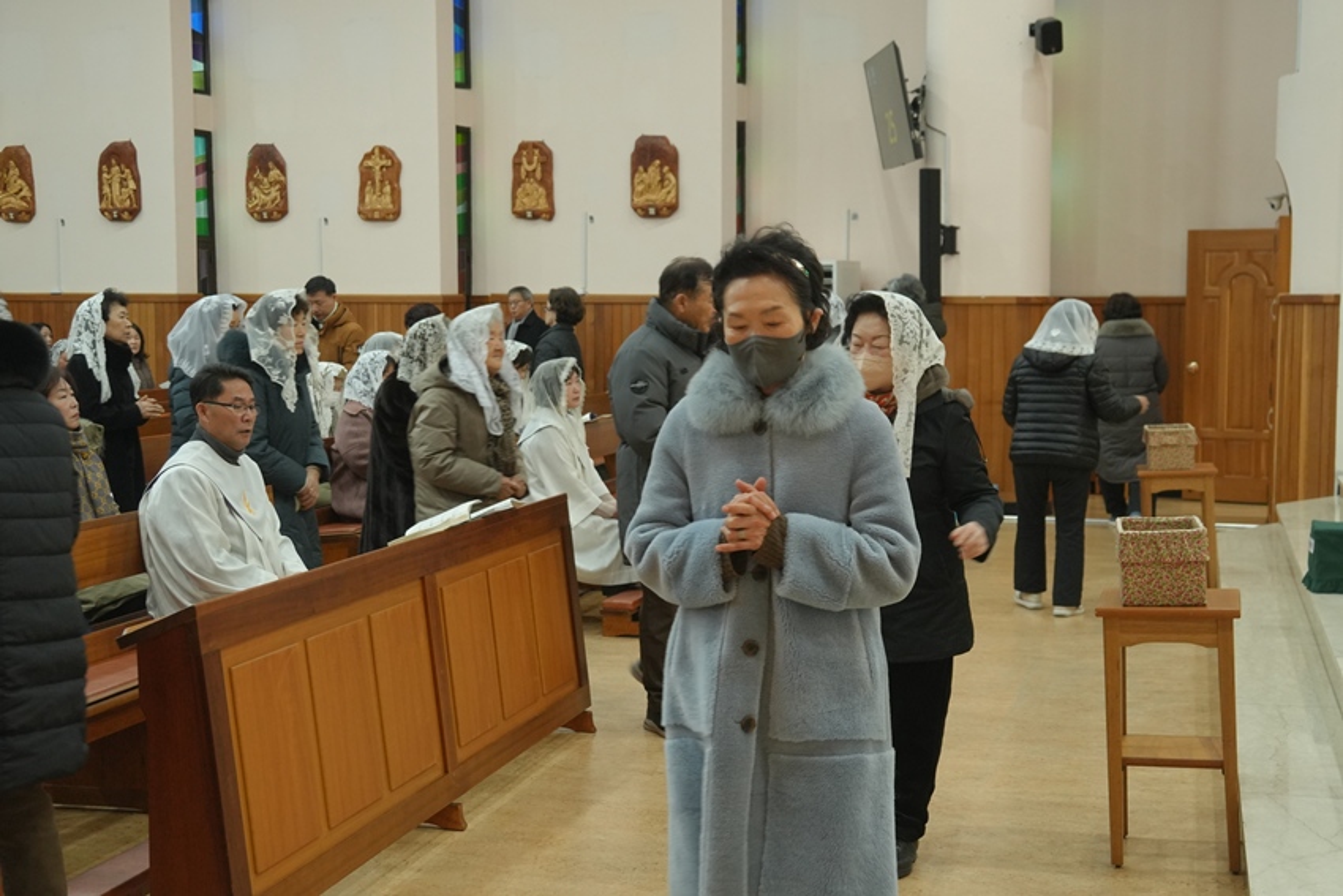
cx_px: 672
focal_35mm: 51
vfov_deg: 26.5
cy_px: 448
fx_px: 1903
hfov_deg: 38.9
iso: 1250
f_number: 5
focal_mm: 34
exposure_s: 1/60
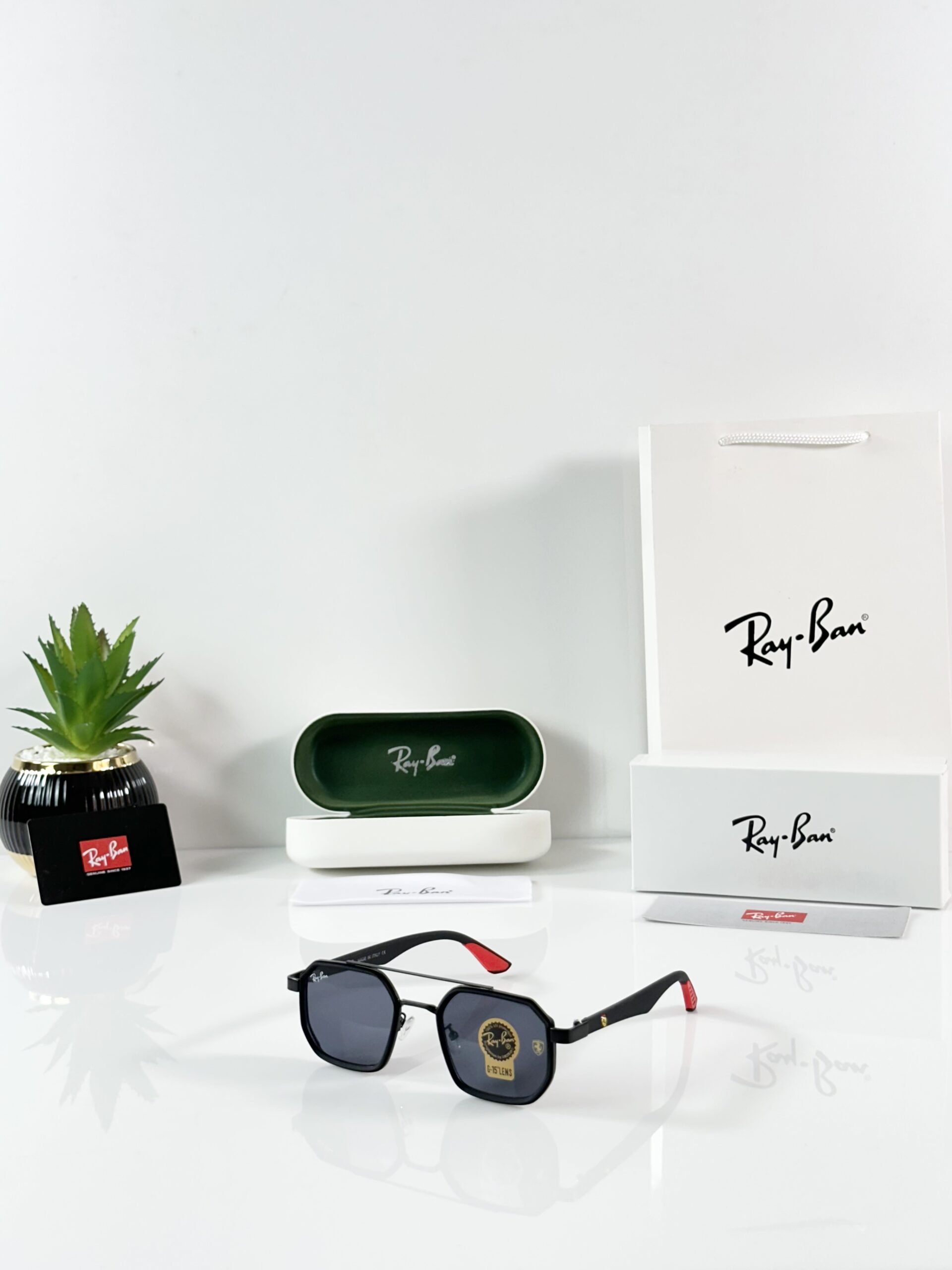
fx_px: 1760
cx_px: 476
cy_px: 635
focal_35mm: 48
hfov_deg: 30.3
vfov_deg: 39.7
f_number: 1.78
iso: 64
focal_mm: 6.86
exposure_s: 1/100
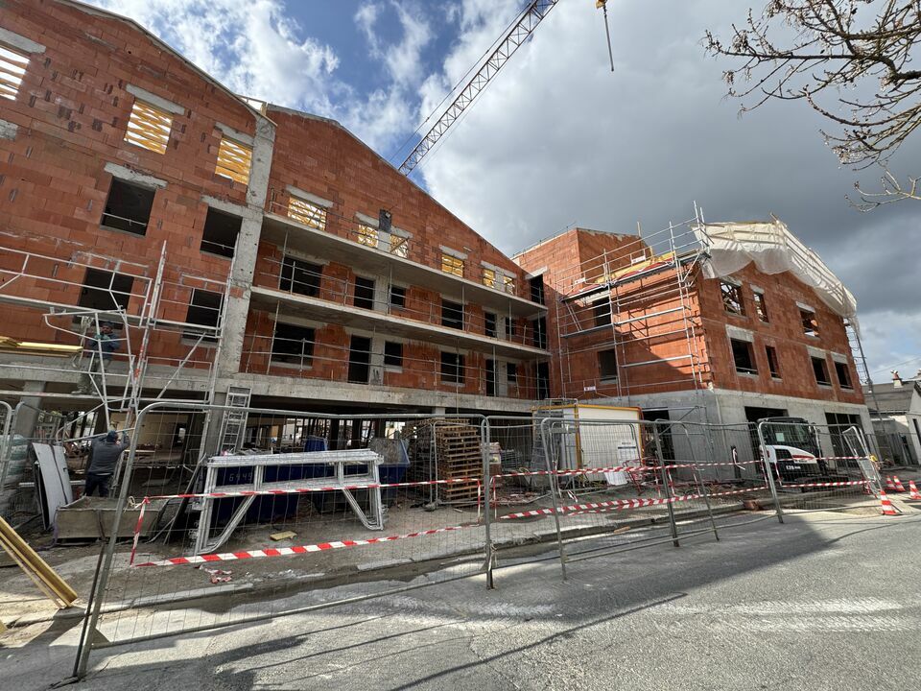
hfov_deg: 102.1
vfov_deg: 85.7
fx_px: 372
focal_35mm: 14
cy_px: 346
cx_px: 460
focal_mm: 2.22
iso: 40
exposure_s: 1/889
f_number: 2.2
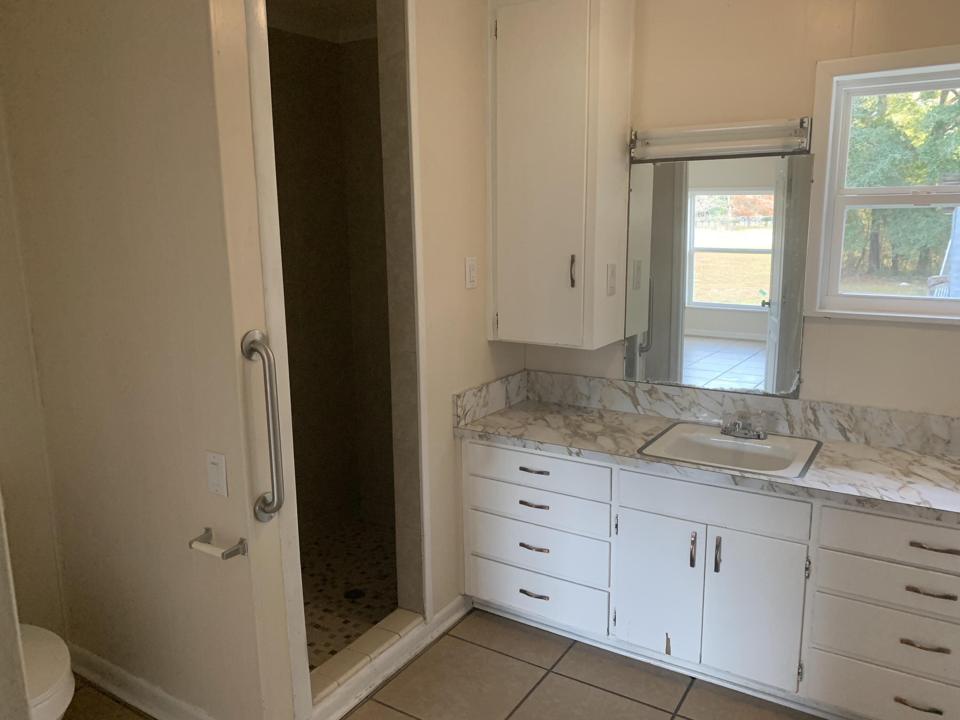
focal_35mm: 26
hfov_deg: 67.3
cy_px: 360
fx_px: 721
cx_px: 480
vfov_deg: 53.1
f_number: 1.8
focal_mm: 4.25
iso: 250
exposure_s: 1/60
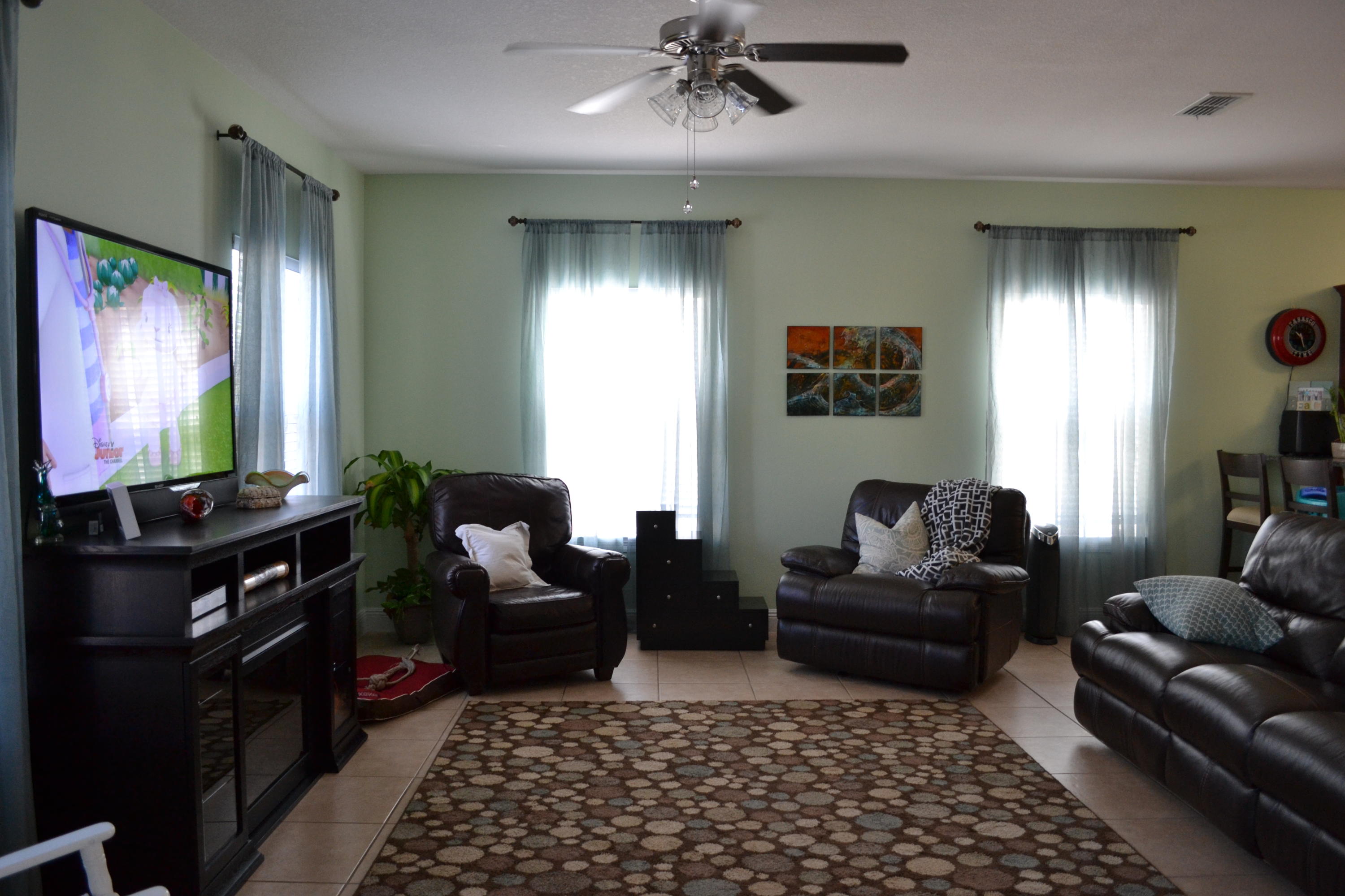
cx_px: 672
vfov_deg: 47.9
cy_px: 448
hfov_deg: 67.4
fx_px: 1009
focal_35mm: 27
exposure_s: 1/60
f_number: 3.5
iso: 720
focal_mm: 18
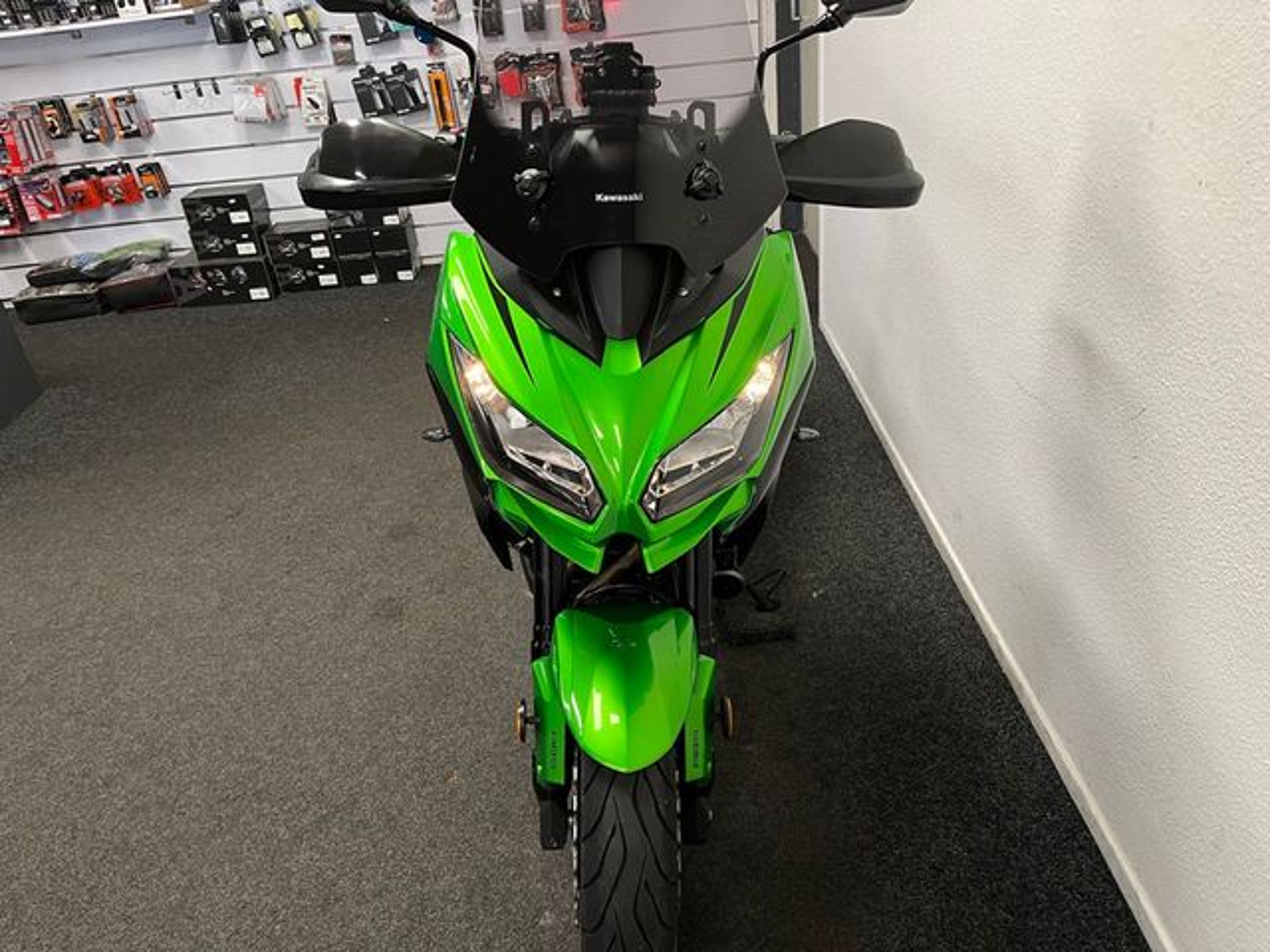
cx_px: 635
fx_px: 954
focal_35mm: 26
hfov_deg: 67.3
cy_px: 476
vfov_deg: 53.1
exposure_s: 1/50
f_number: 1.6
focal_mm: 5.1
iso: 125
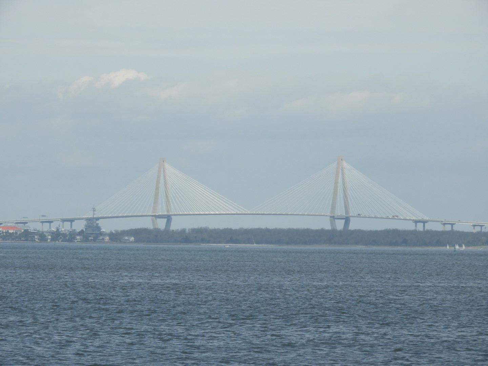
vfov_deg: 5.9
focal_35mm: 250
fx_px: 3524
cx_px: 244
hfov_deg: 7.9
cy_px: 183
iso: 100
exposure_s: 1/640
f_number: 5.5
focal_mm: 44.8
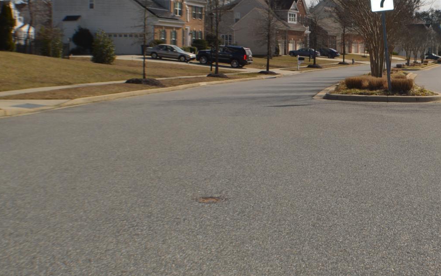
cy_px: 79
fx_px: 889
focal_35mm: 74
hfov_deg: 27.0
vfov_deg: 17.5
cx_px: 387
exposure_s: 1/200
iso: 100
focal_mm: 24
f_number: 10
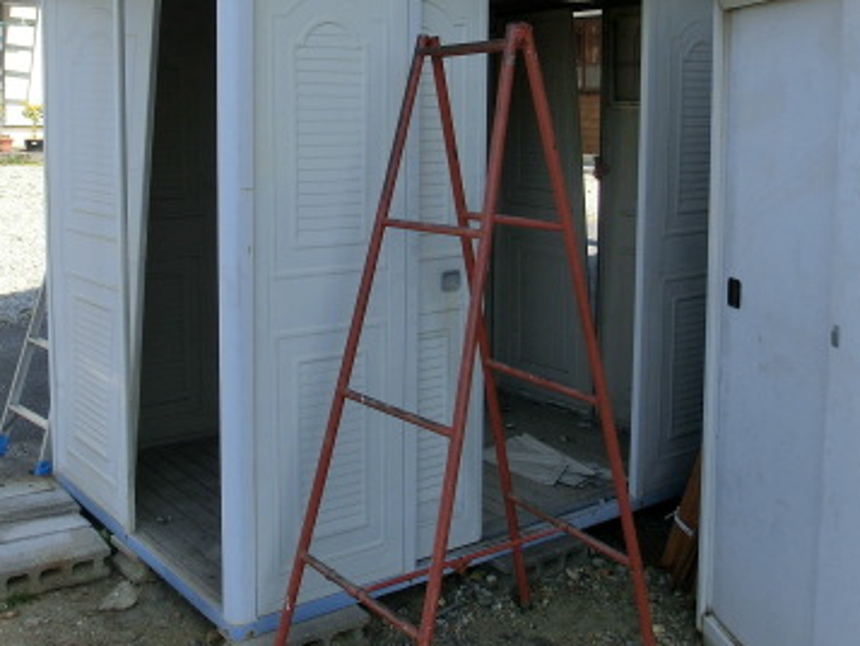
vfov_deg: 33.5
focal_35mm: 43
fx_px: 1069
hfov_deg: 43.8
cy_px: 246
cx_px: 395
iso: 100
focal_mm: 4.24
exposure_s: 1/800
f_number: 3
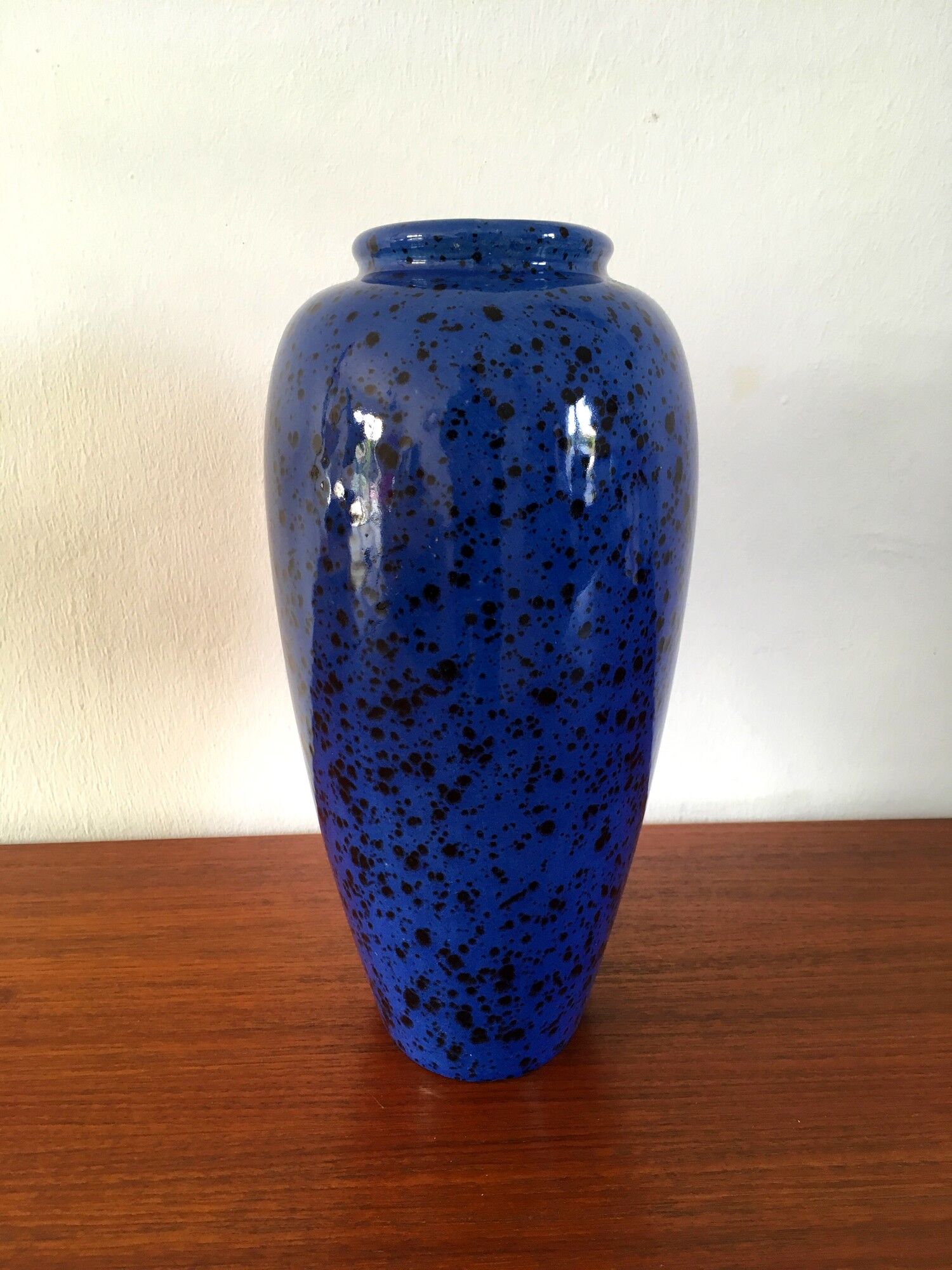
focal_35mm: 29
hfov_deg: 48.2
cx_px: 476
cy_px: 635
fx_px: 1063
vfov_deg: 61.7
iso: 80
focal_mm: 4.15
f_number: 2.2
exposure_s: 1/33
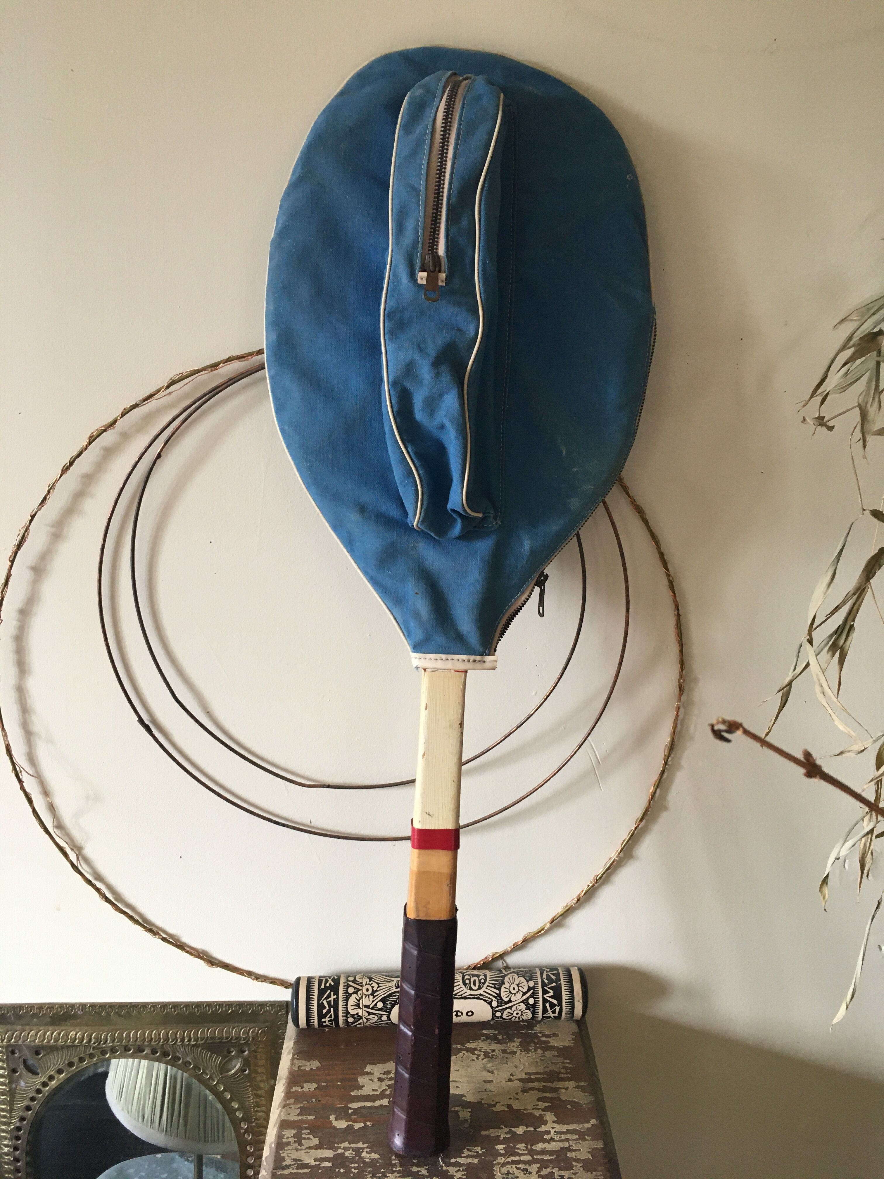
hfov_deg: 48.2
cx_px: 442
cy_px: 590
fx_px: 987
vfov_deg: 61.7
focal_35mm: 29
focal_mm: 4.15
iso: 64
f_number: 2.2
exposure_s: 1/33
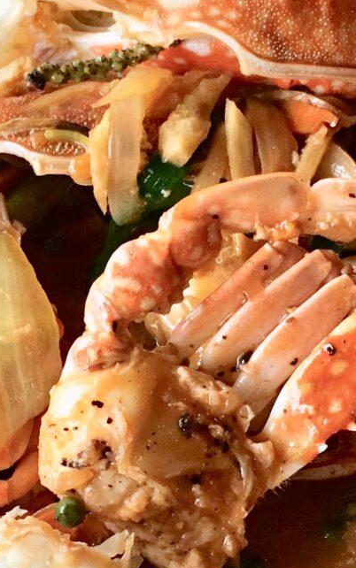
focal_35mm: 98
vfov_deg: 21.0
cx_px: 143
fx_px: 1519
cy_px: 418
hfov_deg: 13.4
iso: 64
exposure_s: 1/33
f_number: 2.2
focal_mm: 4.15
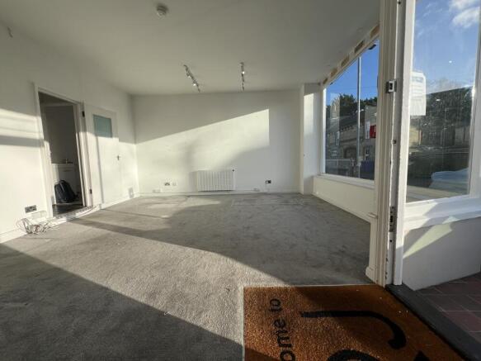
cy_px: 180
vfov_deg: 89.9
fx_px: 181
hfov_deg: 106.2
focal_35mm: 13
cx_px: 240
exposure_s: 1/951
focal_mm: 1.57
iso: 32
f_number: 1.8
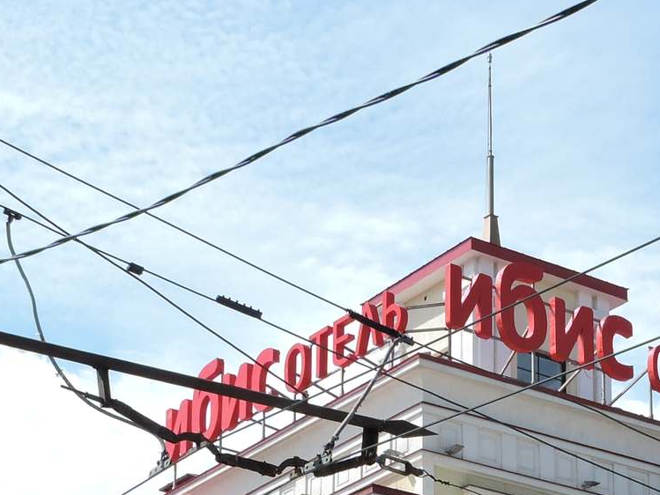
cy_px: 758
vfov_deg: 11.5
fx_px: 2346
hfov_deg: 15.8
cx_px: 588
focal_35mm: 123
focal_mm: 7.2
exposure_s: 1/800
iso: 100
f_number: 3.8
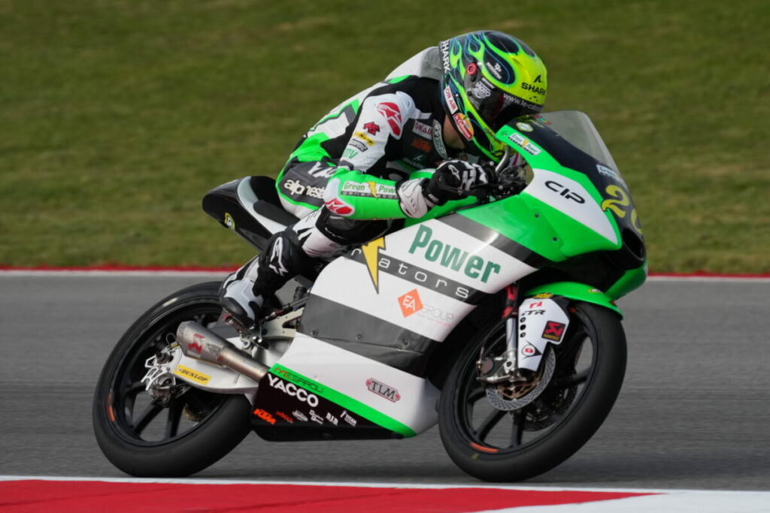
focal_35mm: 430
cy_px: 256
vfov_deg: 3.2
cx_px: 385
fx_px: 9198
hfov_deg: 4.8
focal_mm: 430
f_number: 8
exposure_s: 1/2000
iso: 800
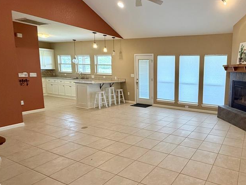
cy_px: 92
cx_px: 191
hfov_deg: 68.1
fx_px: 163
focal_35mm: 23
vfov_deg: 58.9
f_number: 2.2
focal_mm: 2.22
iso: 160
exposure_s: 1/120
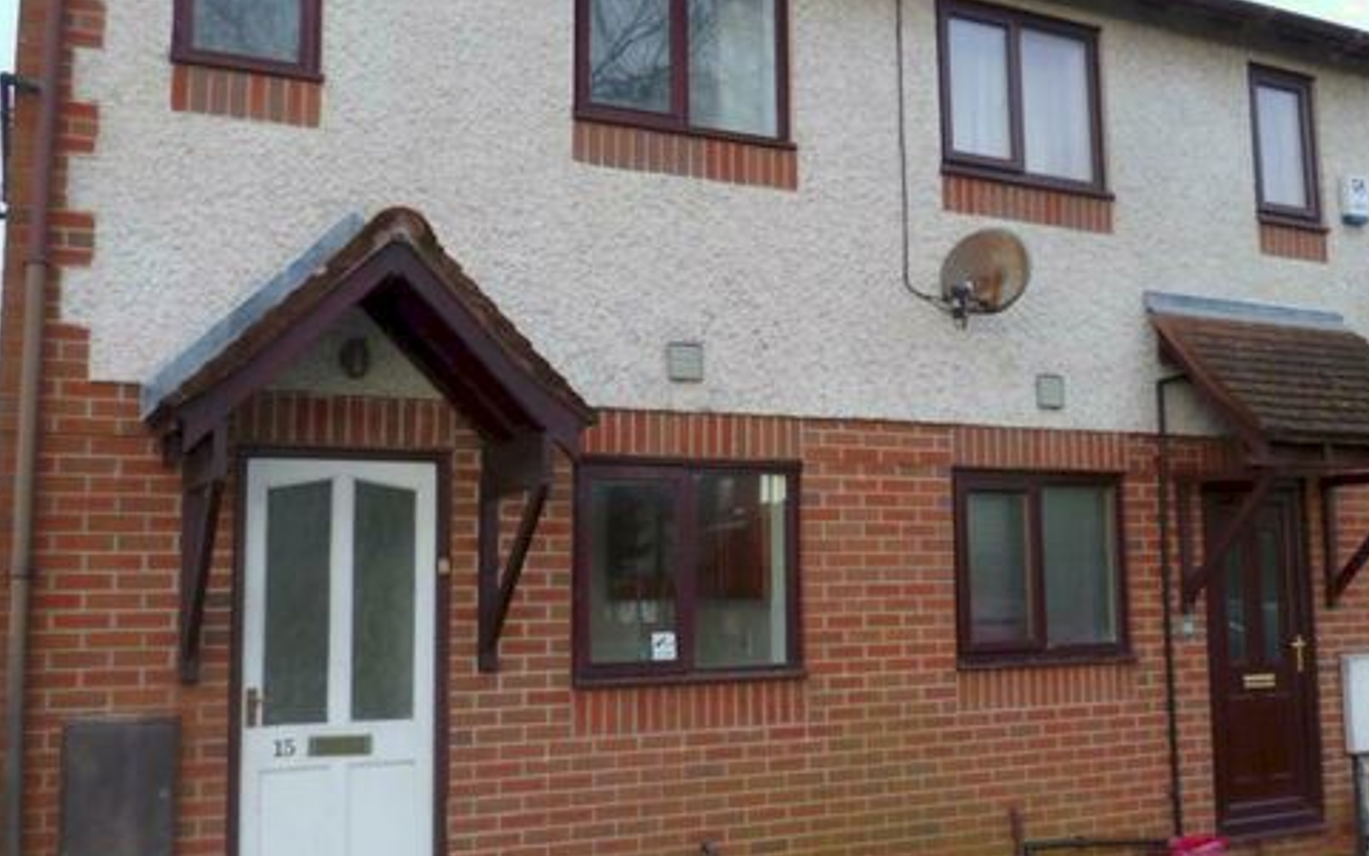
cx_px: 768
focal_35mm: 37
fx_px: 1381
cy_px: 402
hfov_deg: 52.6
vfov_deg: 34.5
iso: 125
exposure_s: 1/60
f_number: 2.5
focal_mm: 4.3
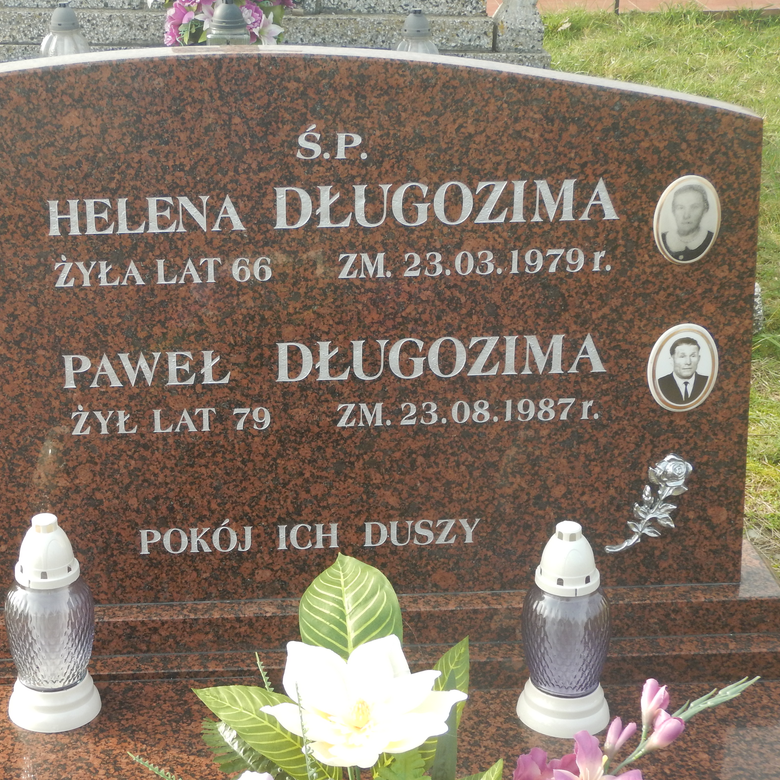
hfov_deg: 25.2
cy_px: 375
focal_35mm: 68
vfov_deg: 25.4
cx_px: 243
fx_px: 1734
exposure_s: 1/200
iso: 125
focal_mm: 9.2
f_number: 4.3
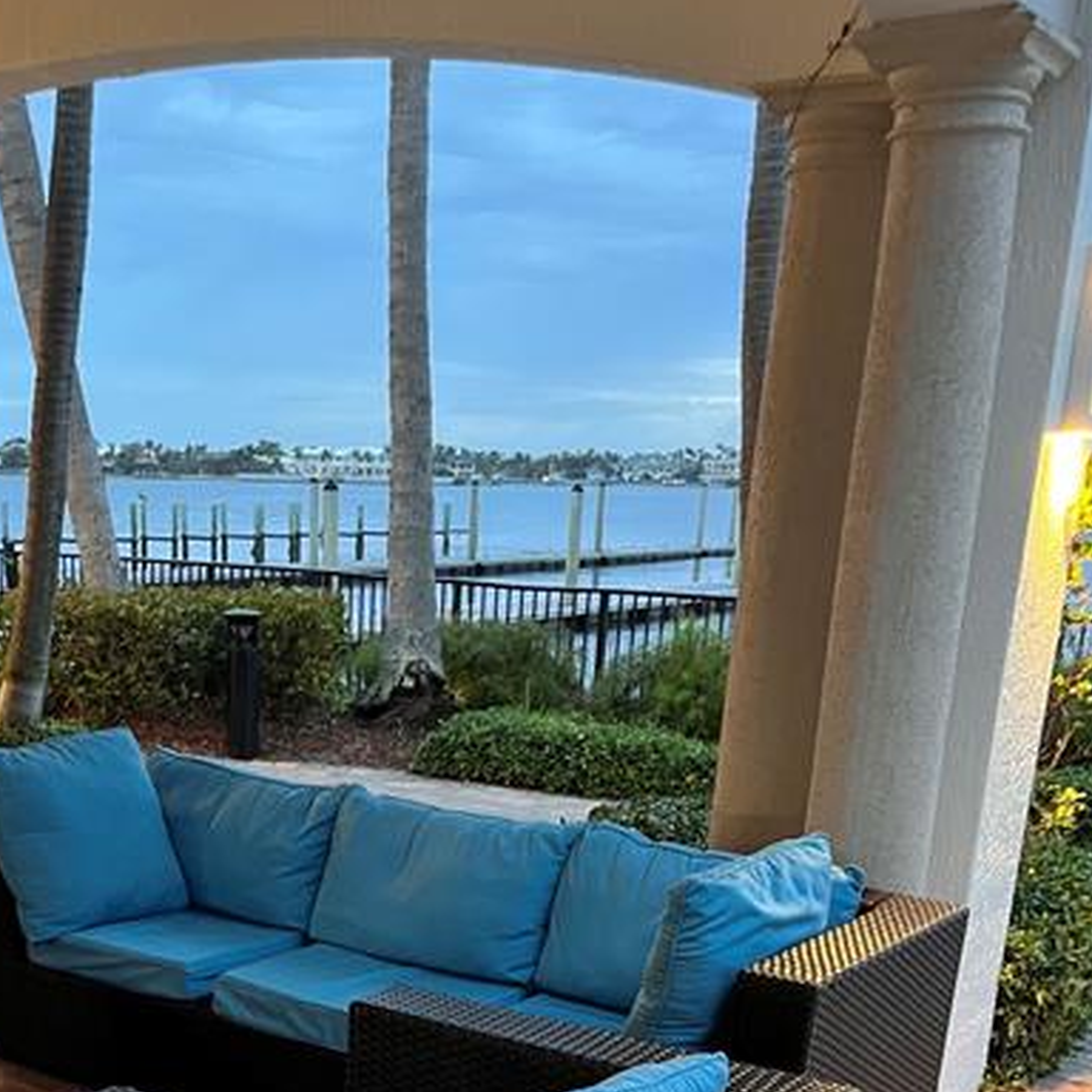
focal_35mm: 46
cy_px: 1061
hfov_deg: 36.2
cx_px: 321
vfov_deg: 34.0
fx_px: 1642
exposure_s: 1/40
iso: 640
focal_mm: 5.1
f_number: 1.6
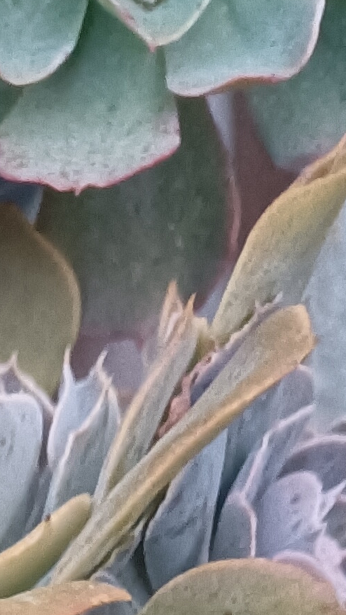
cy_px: 1346
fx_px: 2104
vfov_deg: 13.5
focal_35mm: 129
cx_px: -285
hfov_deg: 9.0
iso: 1996
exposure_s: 1/33.3
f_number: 1.8
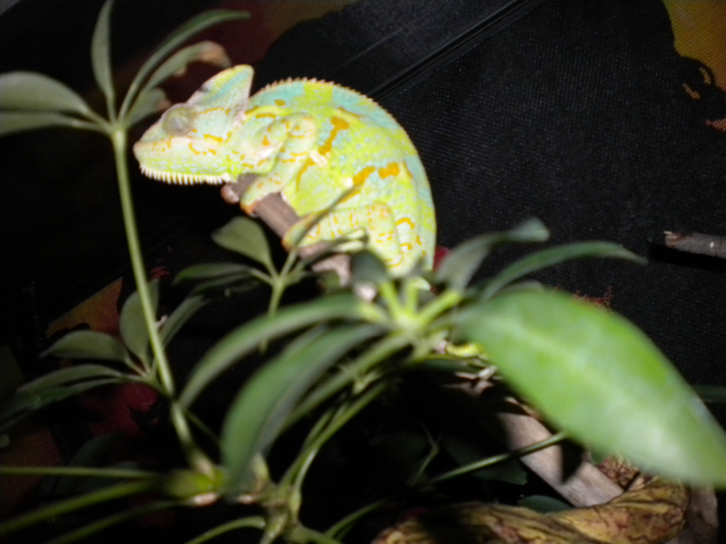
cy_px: 272
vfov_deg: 40.7
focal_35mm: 35
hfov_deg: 52.6
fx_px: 734
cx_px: 363
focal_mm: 6.3
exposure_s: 1/30
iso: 400
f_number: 3.1
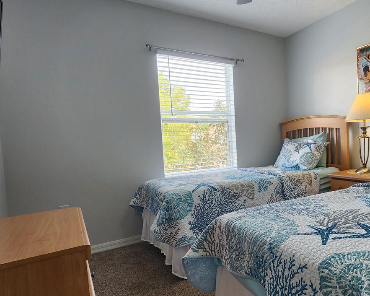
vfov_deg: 60.8
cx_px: 272
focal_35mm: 23
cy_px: 156
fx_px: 252
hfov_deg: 68.5
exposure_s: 1/60
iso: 80
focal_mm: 2.2
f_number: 2.2
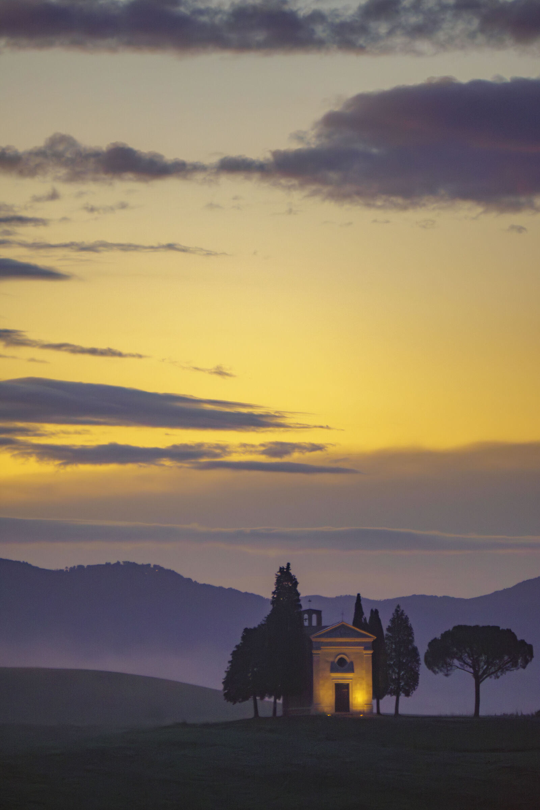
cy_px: 405
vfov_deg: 6.5
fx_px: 7087
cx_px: 270
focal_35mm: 315
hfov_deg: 4.4
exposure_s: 1/50
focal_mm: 210
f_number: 6.3
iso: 800
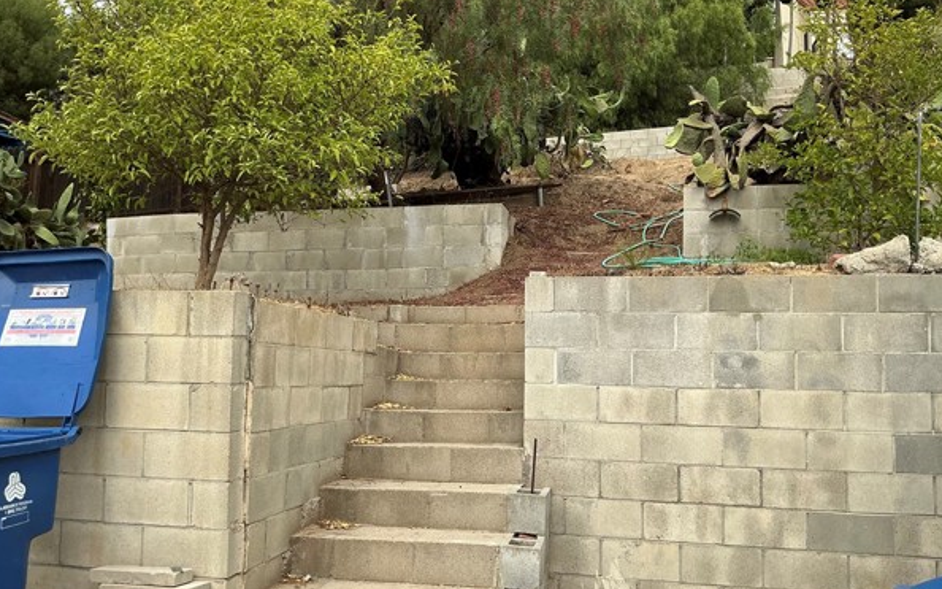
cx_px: 449
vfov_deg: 39.4
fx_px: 821
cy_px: 305
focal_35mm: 32
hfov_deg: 59.6
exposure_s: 1/1279
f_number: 1.8
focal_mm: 3
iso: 25
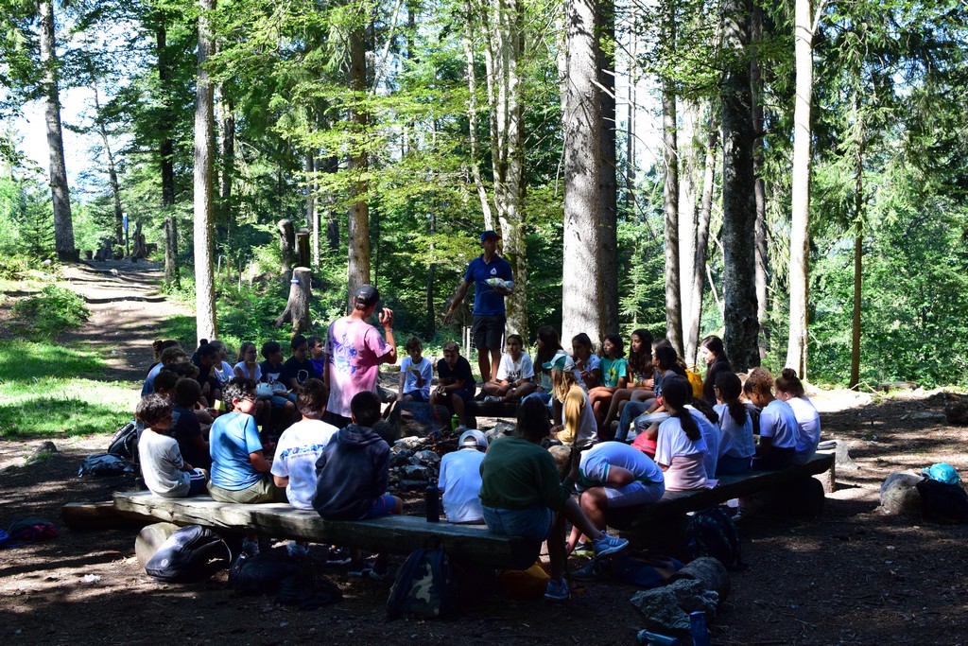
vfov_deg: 25.8
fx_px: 1412
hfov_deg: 37.8
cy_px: 323
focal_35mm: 52
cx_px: 484
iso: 1600
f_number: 5.6
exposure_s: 1/640
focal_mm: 35
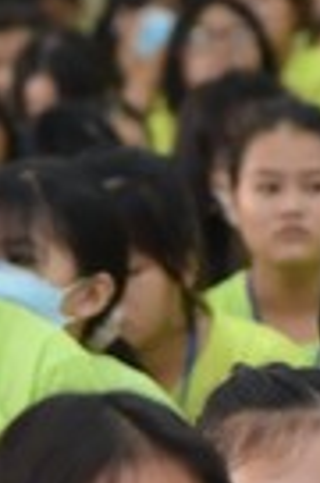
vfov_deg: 3.6
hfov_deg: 2.4
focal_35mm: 575
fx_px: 7705
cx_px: 370
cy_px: 447
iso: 2000
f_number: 4.5
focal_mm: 120
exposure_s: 1/125
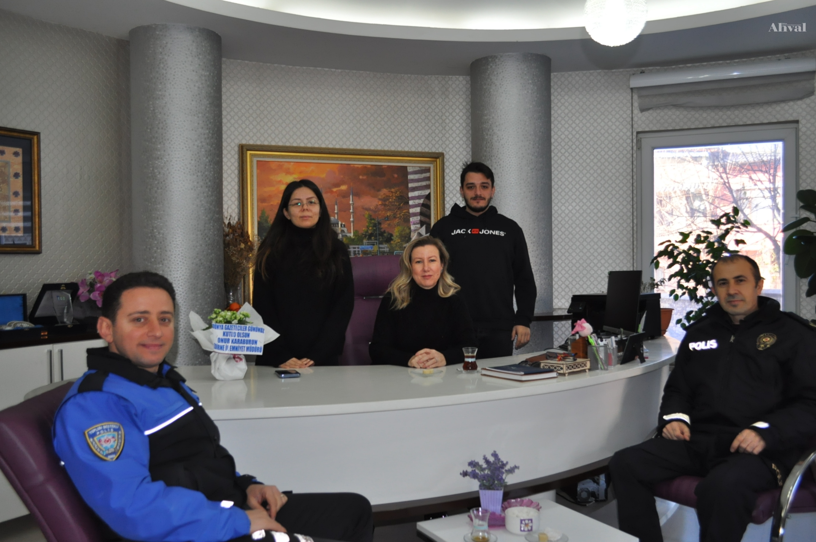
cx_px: 408
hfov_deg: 57.3
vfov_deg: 39.9
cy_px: 271
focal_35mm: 33
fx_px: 747
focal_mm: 22
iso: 800
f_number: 3.8
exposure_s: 1/100
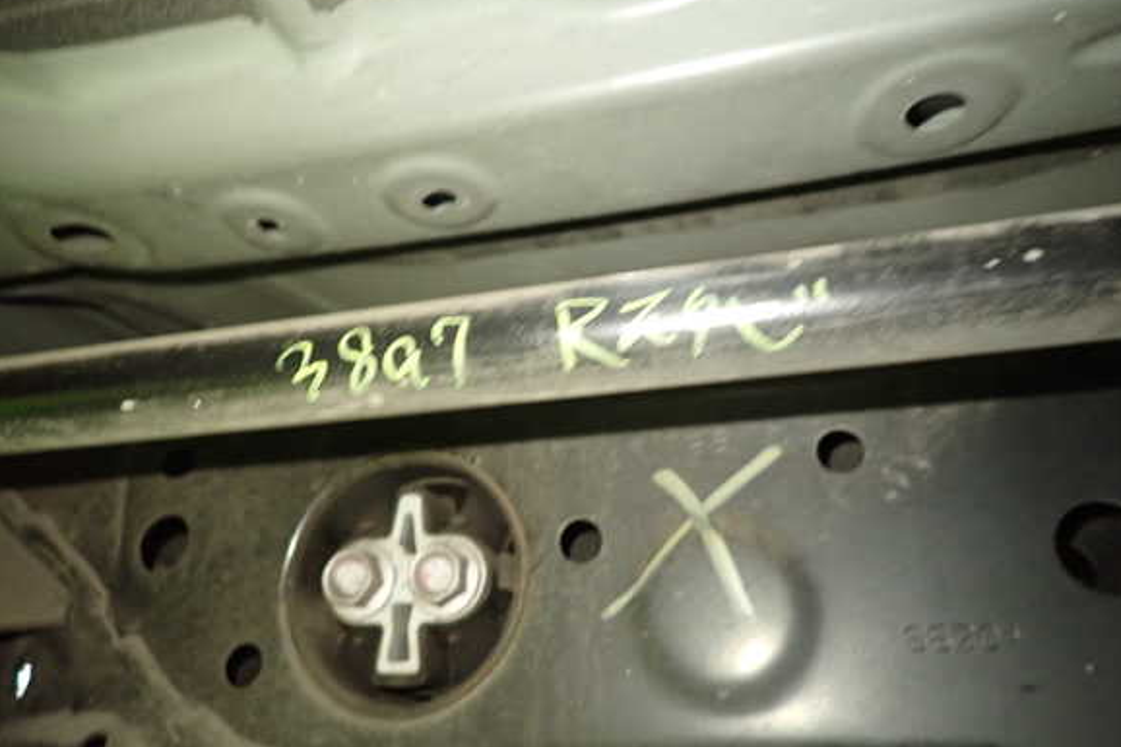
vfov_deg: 47.9
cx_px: 547
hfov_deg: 67.4
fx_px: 840
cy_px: 376
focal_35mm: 27
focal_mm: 4.5
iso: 800
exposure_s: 1/15
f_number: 2
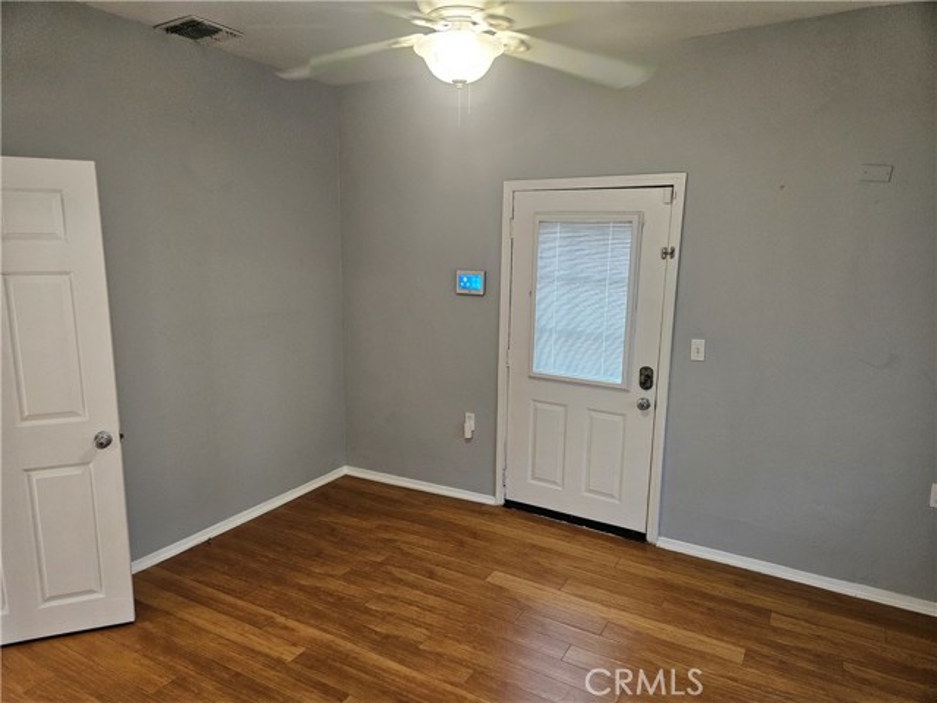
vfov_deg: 58.9
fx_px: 623
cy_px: 352
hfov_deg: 73.9
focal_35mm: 23
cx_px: 468
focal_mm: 5.4
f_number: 1.8
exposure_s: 1/120
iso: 500
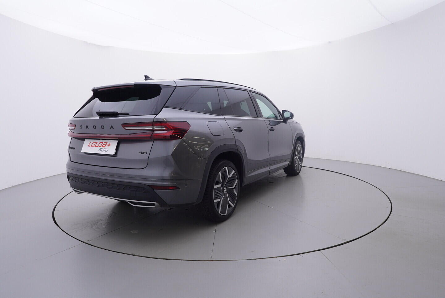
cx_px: 222
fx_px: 278
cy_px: 149
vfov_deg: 56.2
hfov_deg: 77.3
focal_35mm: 22
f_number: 5
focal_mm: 15
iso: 200
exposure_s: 1/80
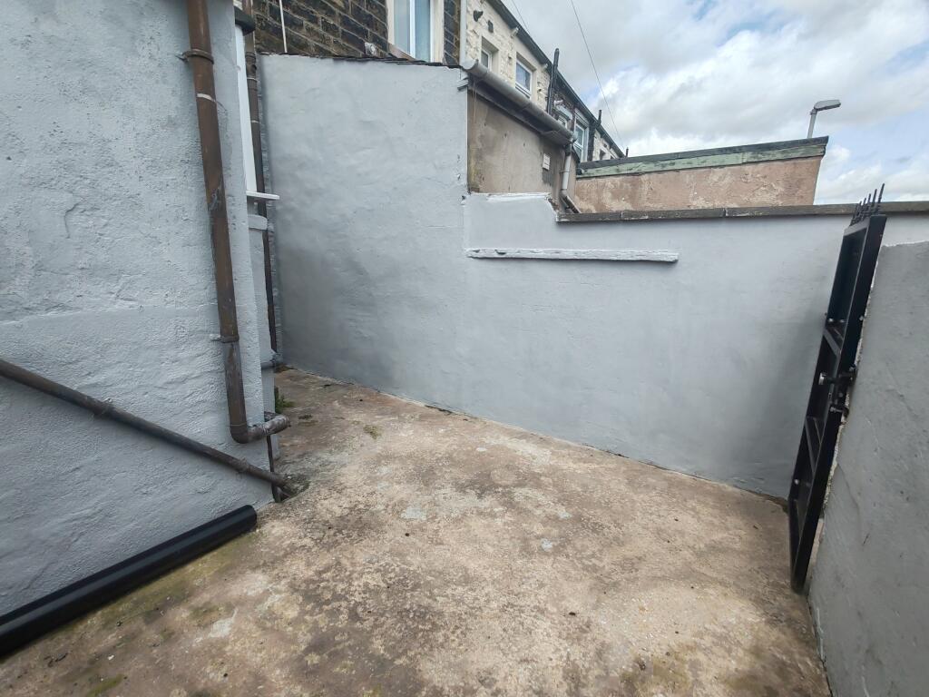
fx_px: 429
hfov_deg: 94.5
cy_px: 348
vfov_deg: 78.1
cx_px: 464
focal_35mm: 16
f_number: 2.2
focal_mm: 1.96
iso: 50
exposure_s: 1/1100
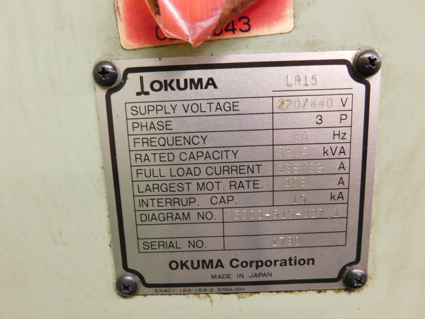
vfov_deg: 58.9
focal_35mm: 23
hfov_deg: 73.9
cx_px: 212
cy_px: 160
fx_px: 282
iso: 400
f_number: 3
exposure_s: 1/25
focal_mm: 4
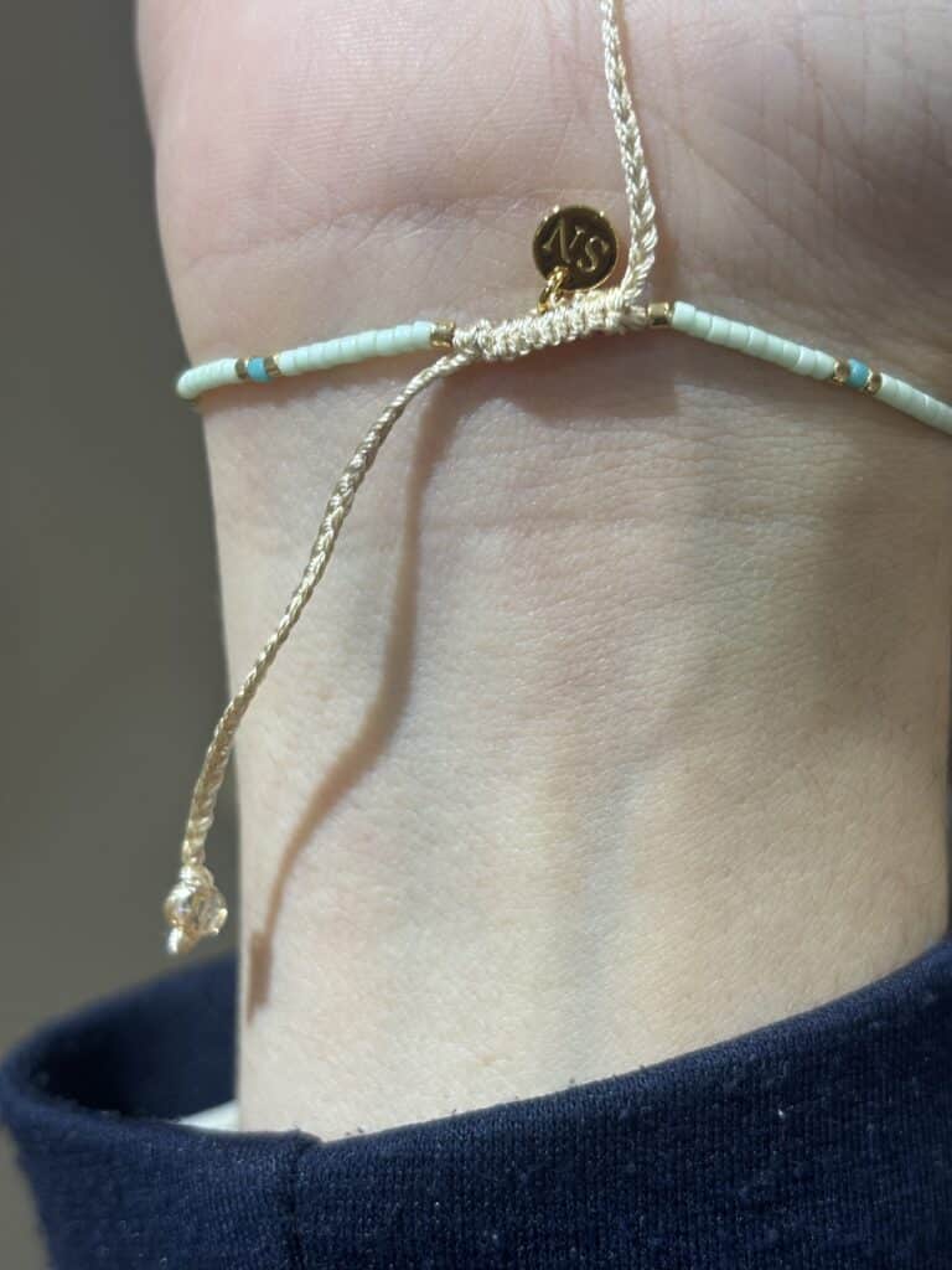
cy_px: 635
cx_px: 476
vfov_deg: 36.8
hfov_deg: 28.0
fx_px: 1907
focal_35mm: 52
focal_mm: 5.96
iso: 32
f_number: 1.6
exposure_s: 1/50
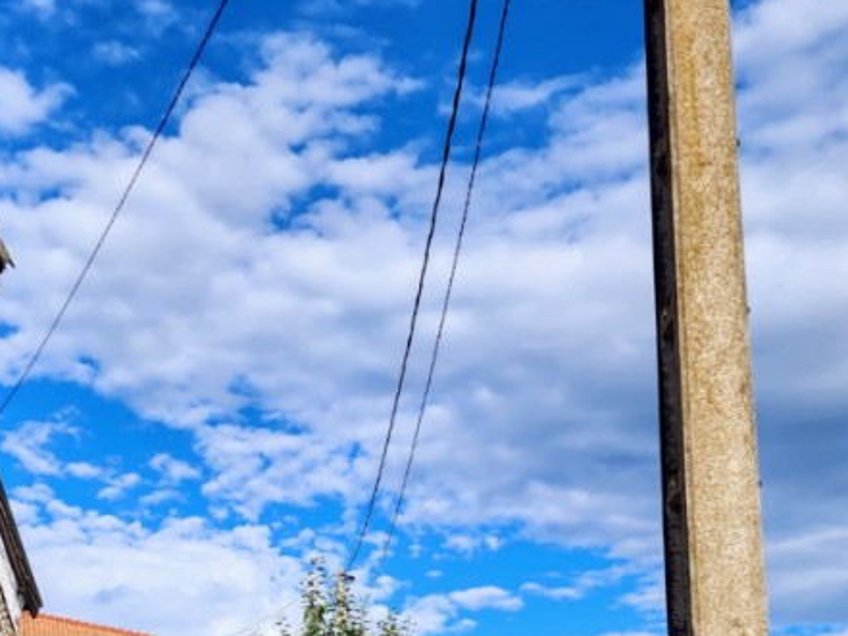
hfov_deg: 31.2
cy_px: 712
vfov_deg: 22.6
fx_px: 1495
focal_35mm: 61
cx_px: 237
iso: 12
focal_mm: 6.4
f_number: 1.8
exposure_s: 1/1033
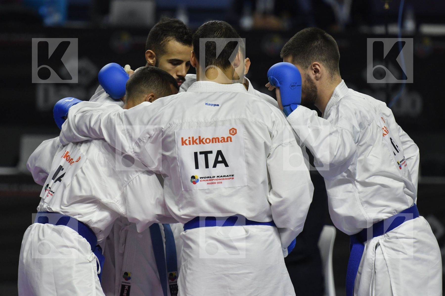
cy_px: 148
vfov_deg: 3.3
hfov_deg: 4.9
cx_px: 222
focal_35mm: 420
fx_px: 5189
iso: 1250
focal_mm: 280
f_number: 4
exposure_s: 1/800
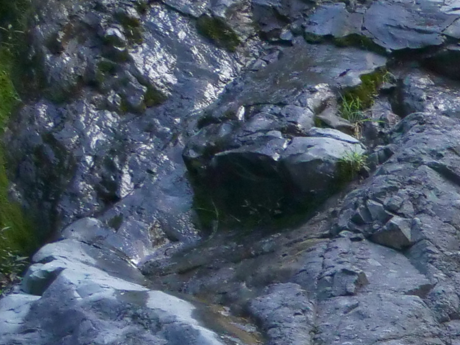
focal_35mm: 174
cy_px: 751
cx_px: 1224
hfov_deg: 9.6
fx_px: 2312
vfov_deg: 8.0
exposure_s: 1/320
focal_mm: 15
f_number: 7.1
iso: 1600
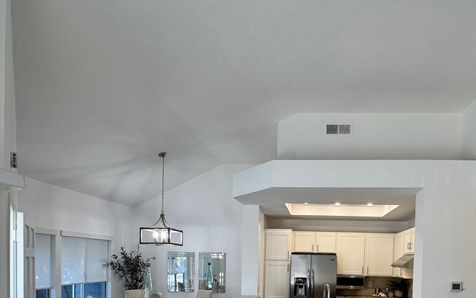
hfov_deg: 75.4
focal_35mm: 23
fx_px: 298
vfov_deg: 47.4
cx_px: 307
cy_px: 271
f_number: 2.2
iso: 50
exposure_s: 1/120
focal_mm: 2.22
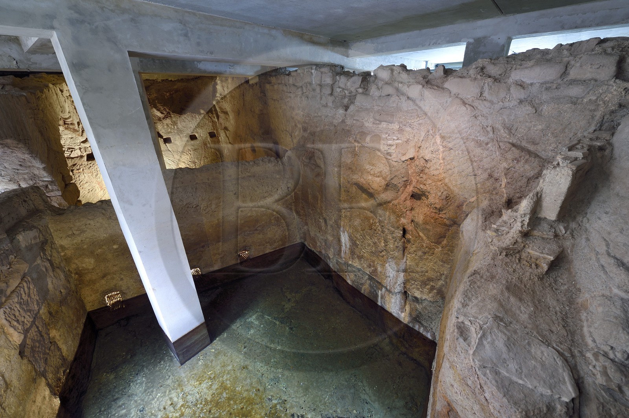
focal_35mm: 14
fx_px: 244
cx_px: 314
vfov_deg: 81.1
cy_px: 209
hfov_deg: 104.3
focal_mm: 14
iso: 200
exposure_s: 2.5
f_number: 7.1
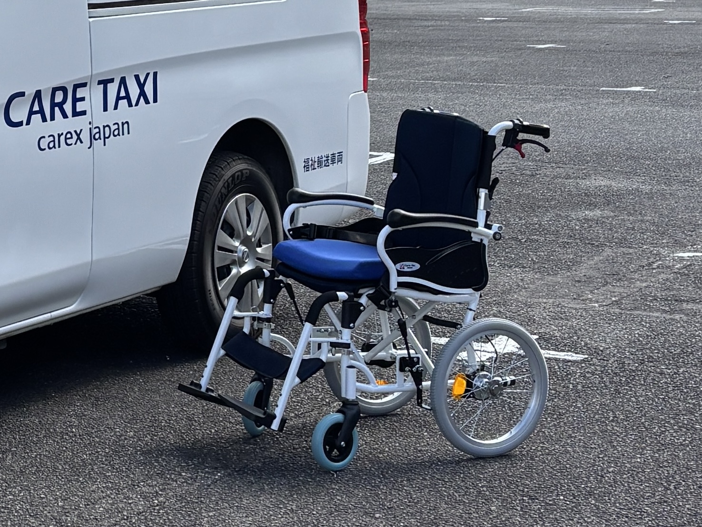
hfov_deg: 67.3
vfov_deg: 53.1
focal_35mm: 26
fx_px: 527
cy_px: 264
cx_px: 351
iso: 50
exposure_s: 1/3021
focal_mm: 5.96
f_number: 1.6
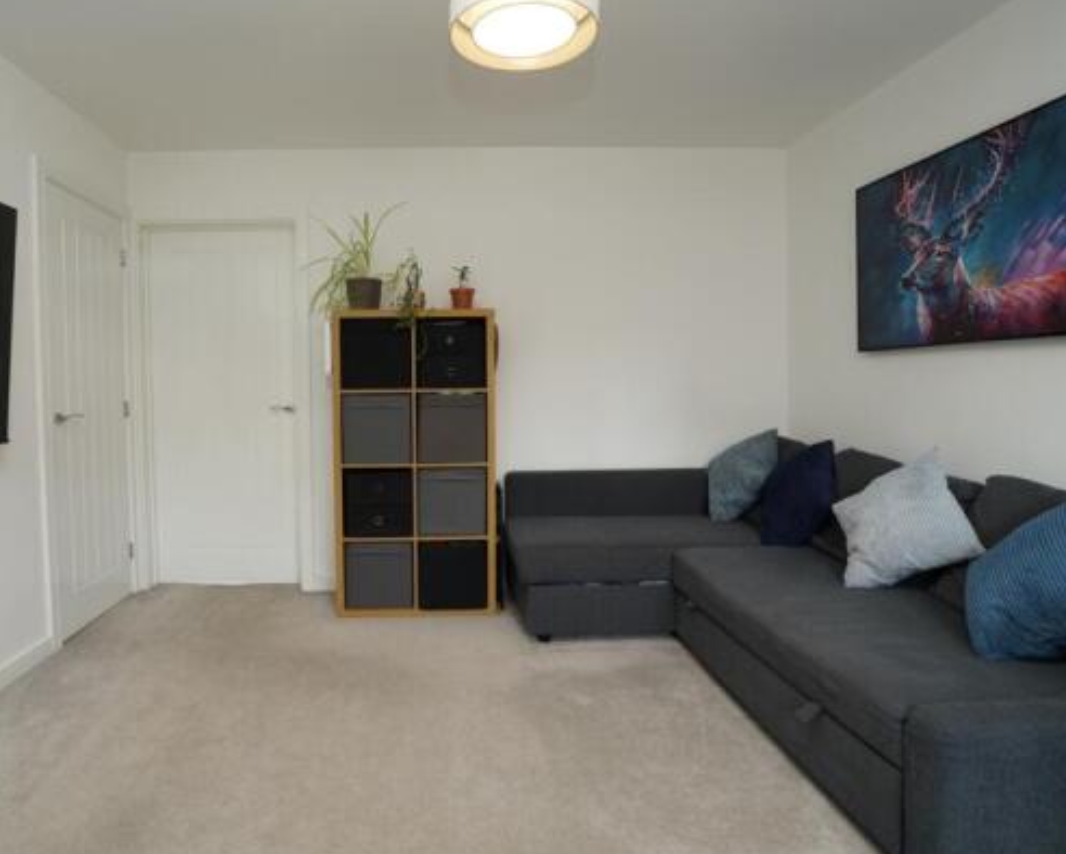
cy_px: 415
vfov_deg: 68.1
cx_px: 431
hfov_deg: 79.5
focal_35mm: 20
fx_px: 631
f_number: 8
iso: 400
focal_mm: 16
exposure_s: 1/13
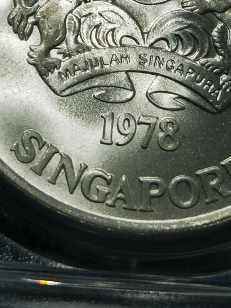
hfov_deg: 8.5
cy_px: -79
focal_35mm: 175
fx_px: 1558
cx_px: 112
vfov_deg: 11.1
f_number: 1.9
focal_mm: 6.67
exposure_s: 1/180
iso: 50
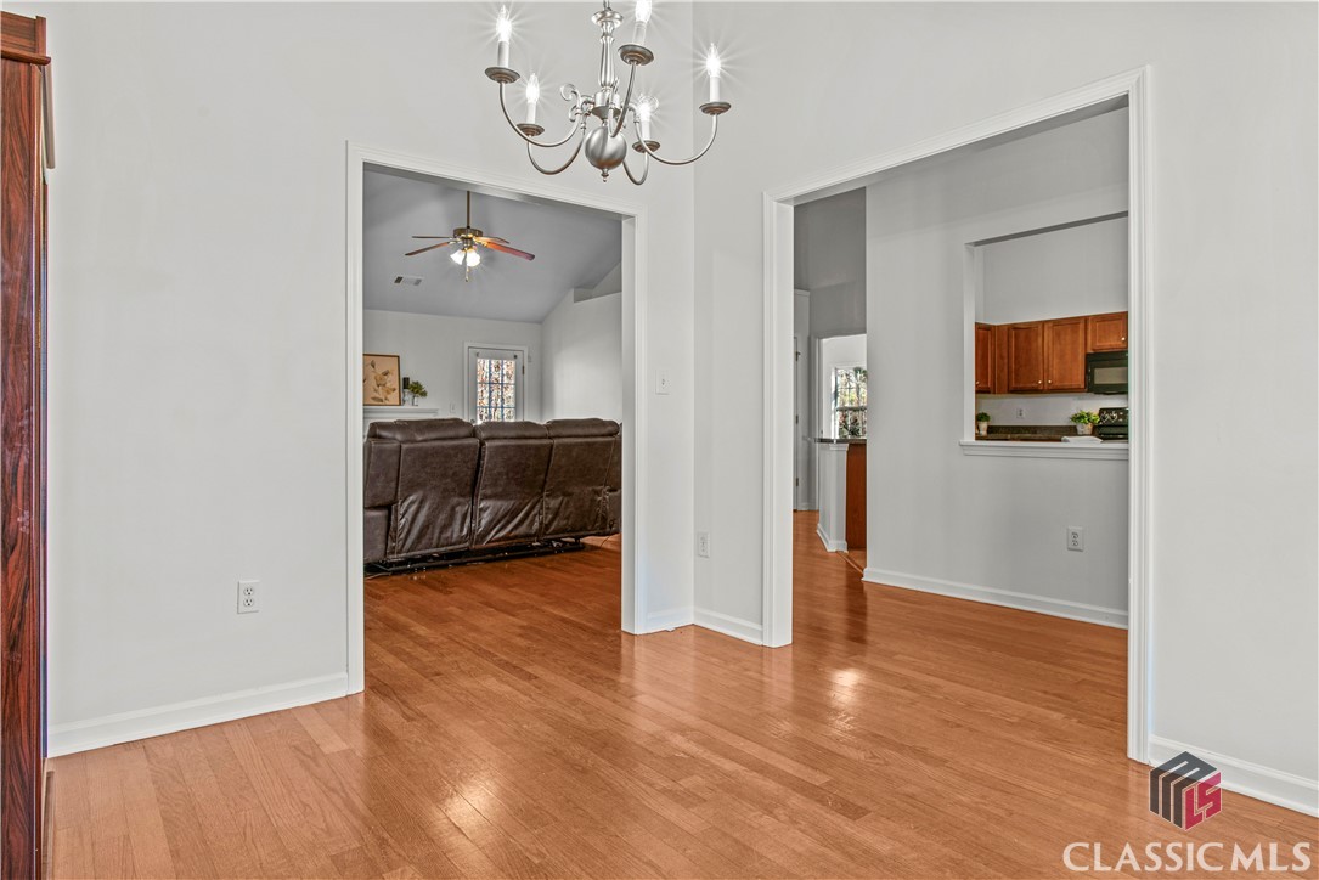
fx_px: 733
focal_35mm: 20
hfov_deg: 84.0
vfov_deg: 62.0
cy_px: 440
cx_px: 660
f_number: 8
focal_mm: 20
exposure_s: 1/4
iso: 200
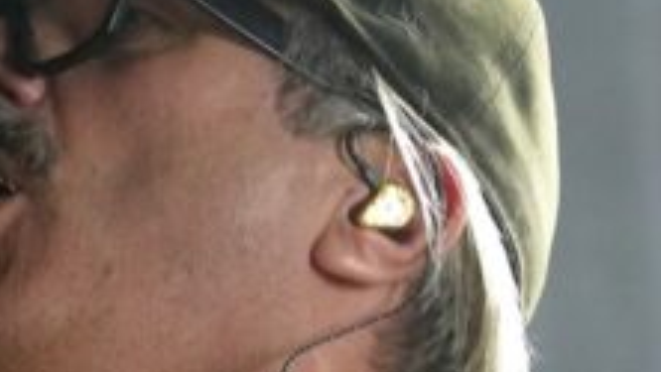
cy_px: 202
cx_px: -146
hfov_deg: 4.6
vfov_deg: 2.6
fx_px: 8187
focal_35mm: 467
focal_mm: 86
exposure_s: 1/160
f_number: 5
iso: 3200
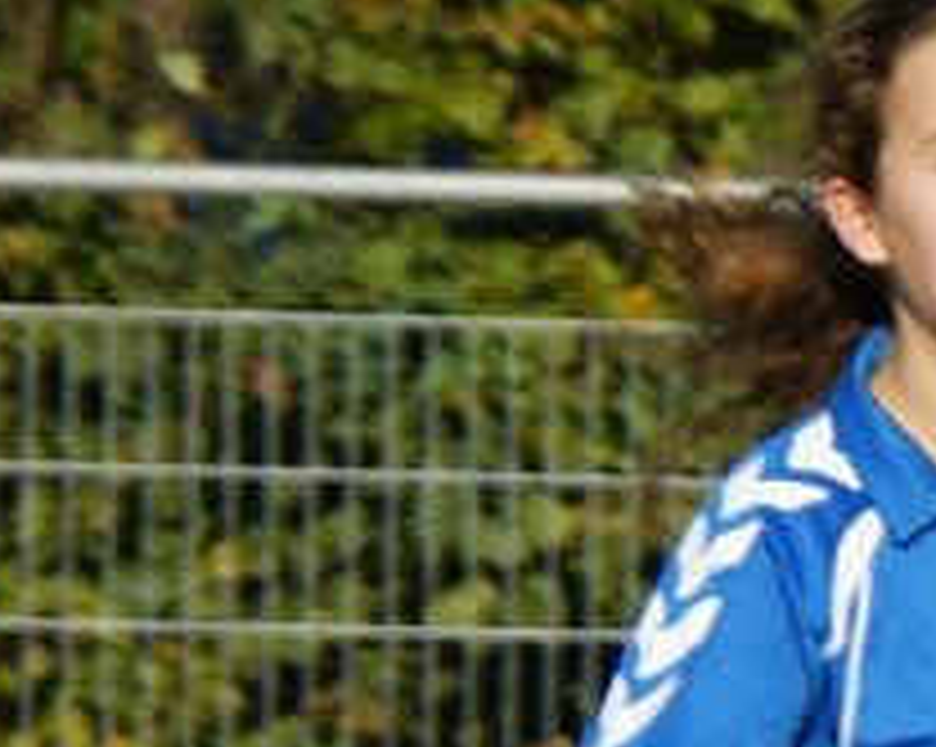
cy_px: 1505
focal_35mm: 609
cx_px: 2565
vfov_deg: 2.5
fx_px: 16847
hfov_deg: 3.1
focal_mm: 75
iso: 100
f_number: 9
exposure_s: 1/320
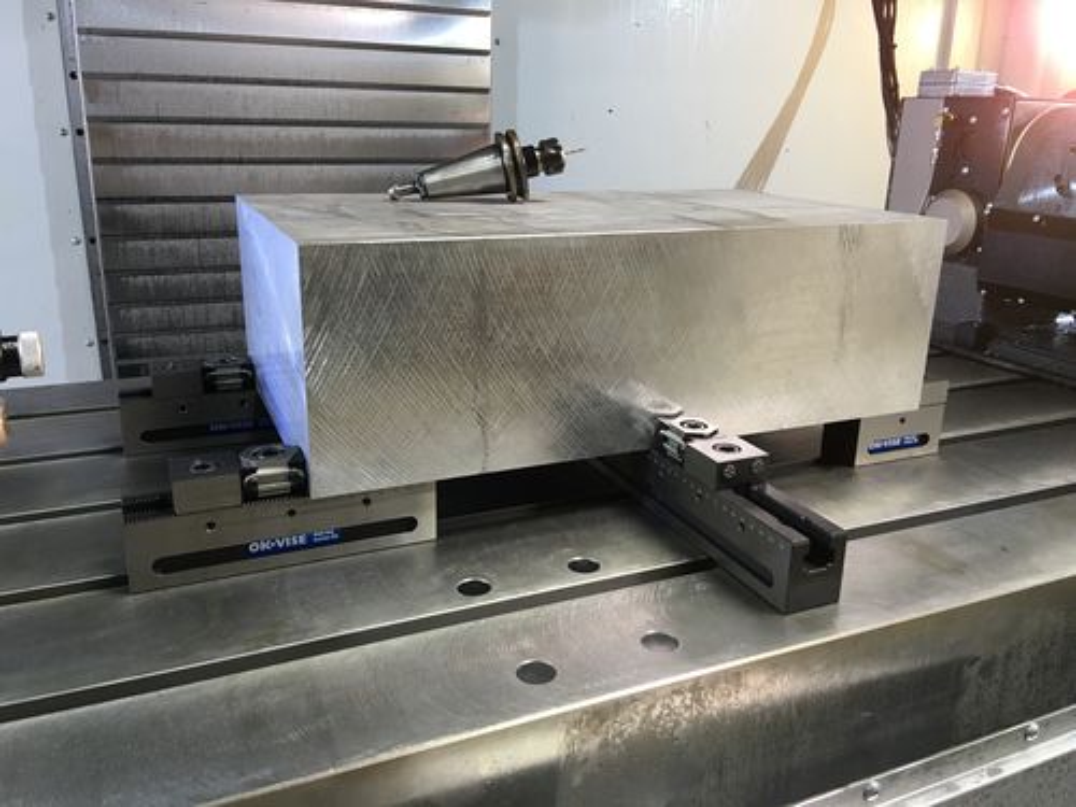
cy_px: 404
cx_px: 538
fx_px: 901
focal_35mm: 29
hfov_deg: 61.7
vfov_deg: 48.2
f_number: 2.2
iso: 40
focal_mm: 4.15
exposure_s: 1/30
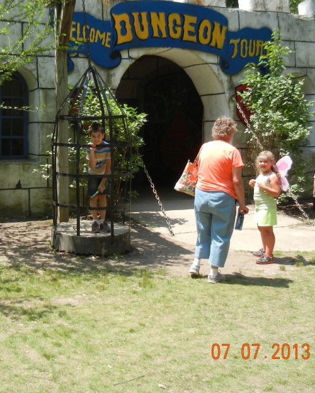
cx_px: 87
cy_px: 160
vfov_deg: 38.6
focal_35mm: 48
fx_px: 559
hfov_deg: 31.0
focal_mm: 5.4
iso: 160
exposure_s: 1/569
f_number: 3.5
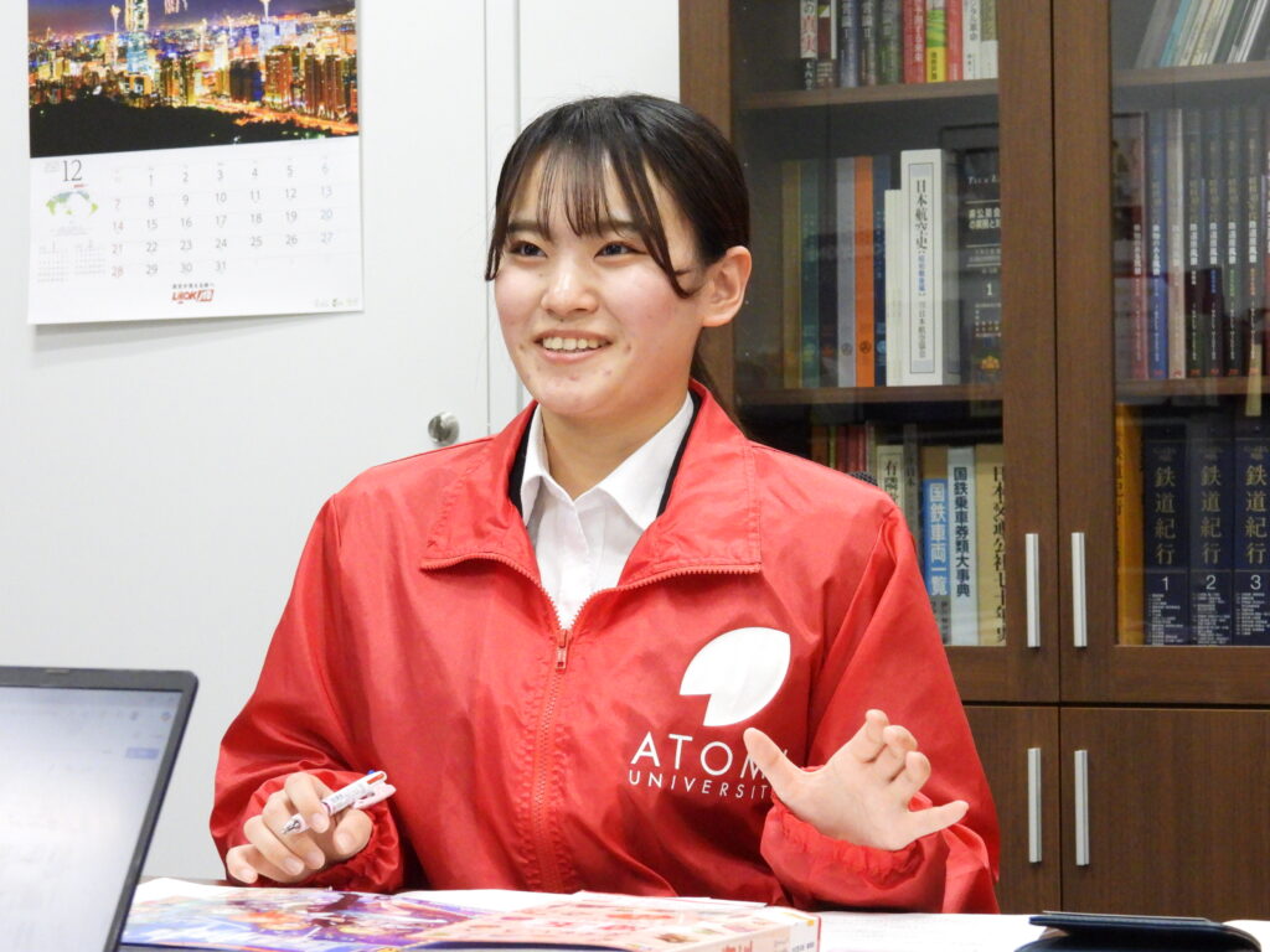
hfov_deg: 20.7
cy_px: 476
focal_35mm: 95
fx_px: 3485
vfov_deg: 15.6
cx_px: 635
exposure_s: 1/125
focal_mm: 17
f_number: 4
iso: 1250
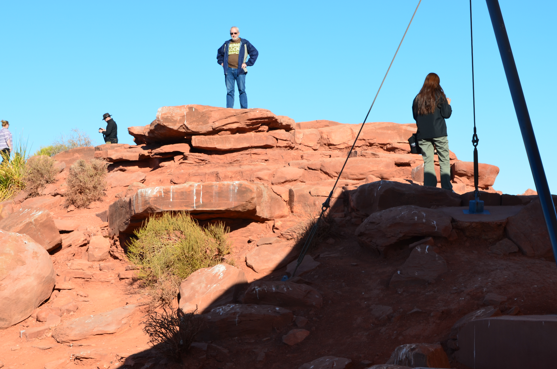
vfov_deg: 17.4
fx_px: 1204
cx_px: 253
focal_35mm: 78
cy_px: 198
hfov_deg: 26.0
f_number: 11
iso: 125
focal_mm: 46
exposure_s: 1/125
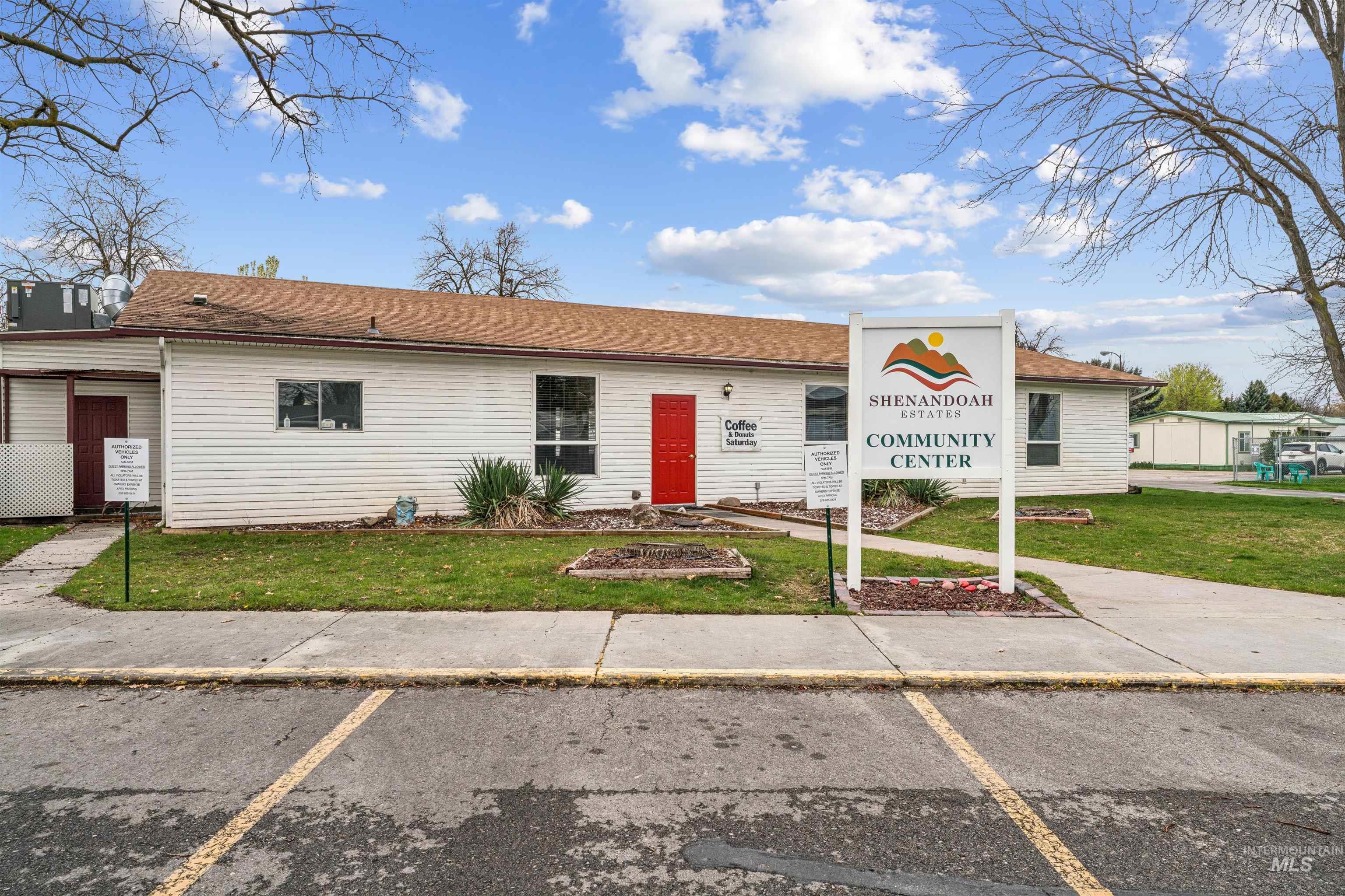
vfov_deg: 55.7
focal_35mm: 23
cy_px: 448
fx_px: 848
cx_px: 672
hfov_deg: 76.8
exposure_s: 1/250
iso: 400
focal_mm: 22.7
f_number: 13
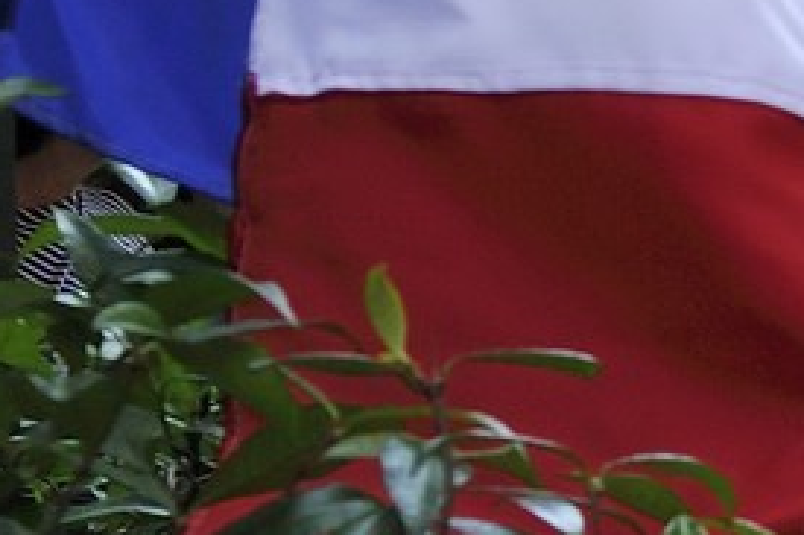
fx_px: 3504
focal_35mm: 157
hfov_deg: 10.8
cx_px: 2044
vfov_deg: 8.7
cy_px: 462
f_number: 8
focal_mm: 27
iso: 400
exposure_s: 1/160
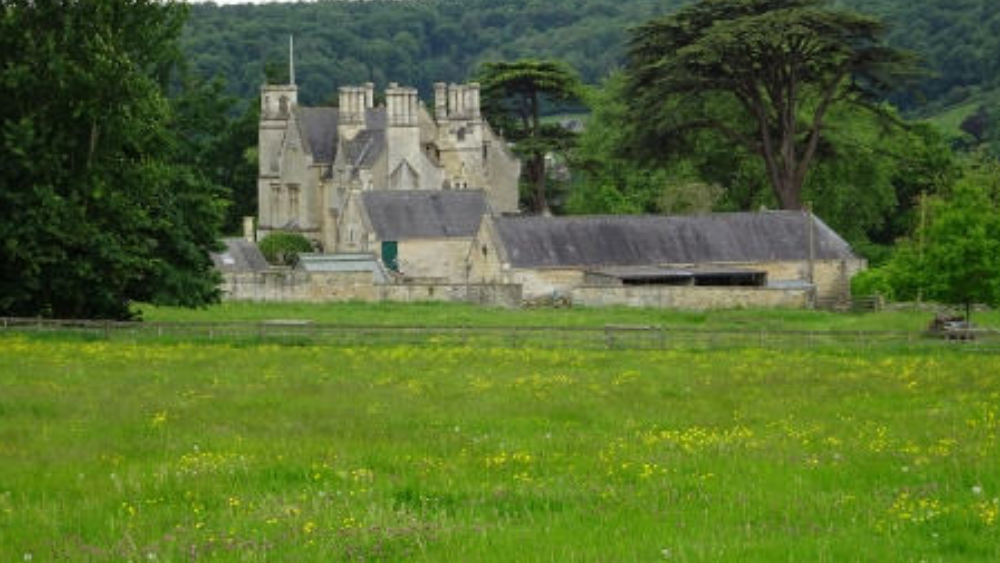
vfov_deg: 10.5
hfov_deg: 18.6
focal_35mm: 115
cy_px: 190
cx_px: 500
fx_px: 3049
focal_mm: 17.97
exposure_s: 1/125
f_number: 5
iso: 80
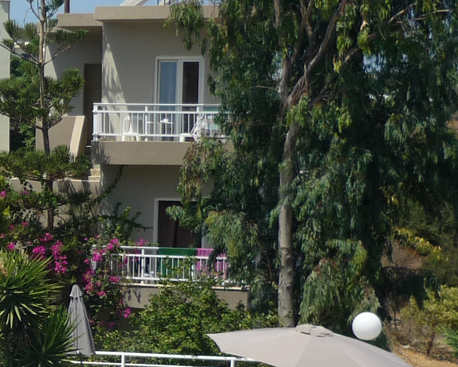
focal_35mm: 110
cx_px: -175
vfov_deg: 14.0
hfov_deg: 16.3
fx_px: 1491
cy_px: 280
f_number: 8
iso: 100
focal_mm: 5.5
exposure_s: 1/250
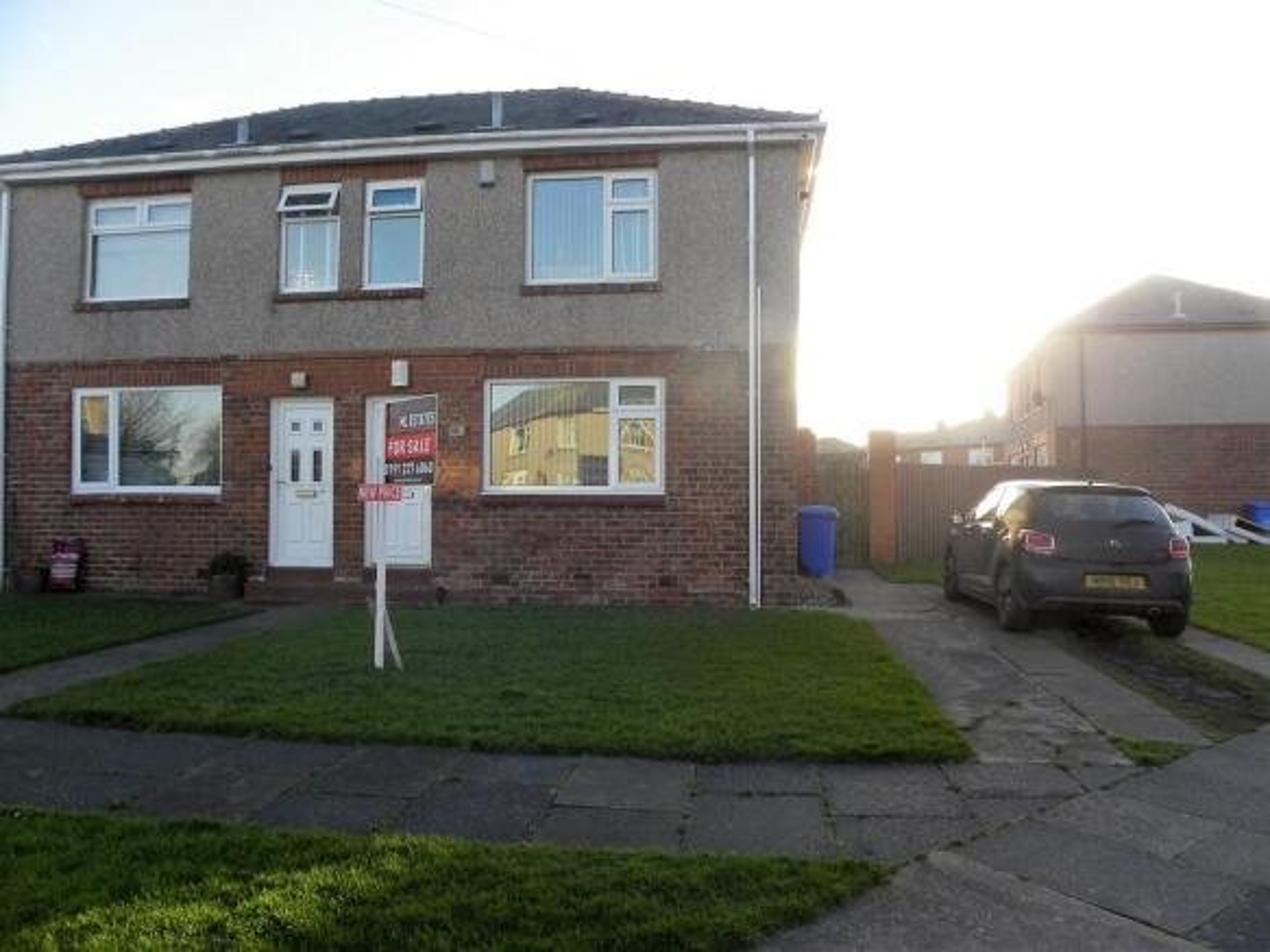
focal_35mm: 26
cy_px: 476
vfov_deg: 53.0
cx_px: 635
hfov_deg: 67.3
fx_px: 954
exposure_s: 1/121
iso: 64
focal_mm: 4.6
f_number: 4
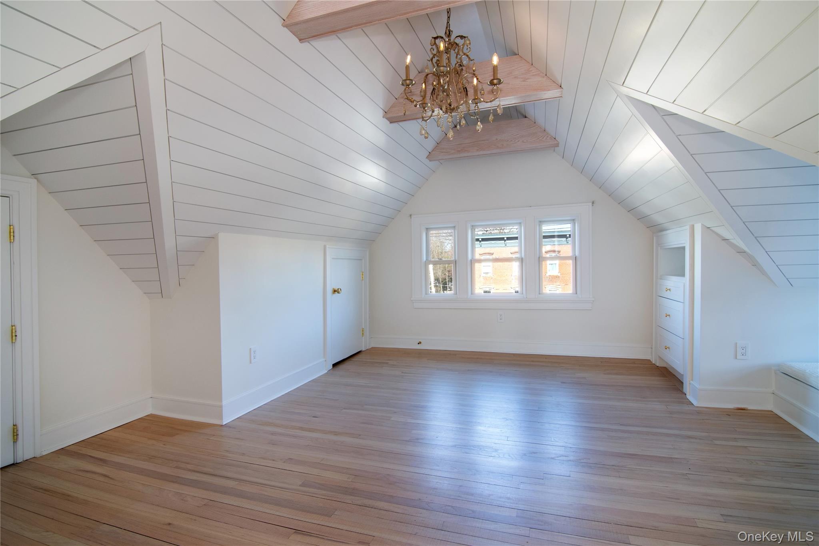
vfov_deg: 72.0
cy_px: 273
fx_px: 375
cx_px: 410
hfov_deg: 95.0
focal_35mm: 16
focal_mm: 11
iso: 640
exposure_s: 1/30
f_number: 8
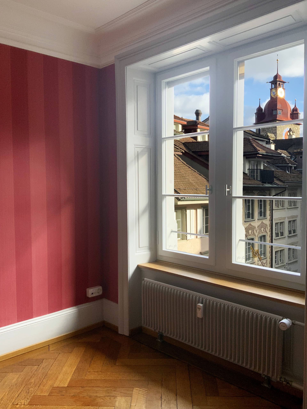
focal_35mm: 29
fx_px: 343
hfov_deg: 48.2
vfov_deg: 61.7
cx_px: 154
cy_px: 204
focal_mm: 3
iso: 32
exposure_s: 1/122
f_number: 1.8
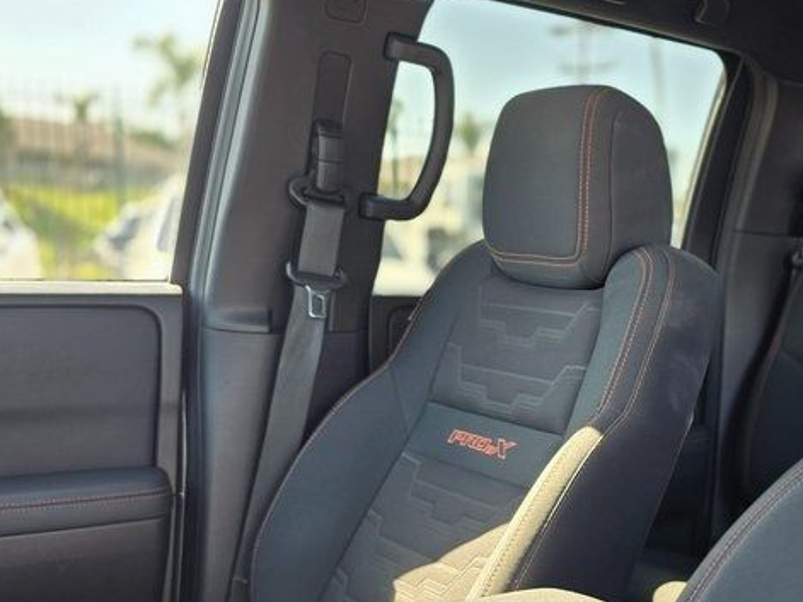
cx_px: 779
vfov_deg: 28.5
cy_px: 483
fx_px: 1160
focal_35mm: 50
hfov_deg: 35.1
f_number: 1.7
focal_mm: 6.3
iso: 64
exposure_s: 1/180
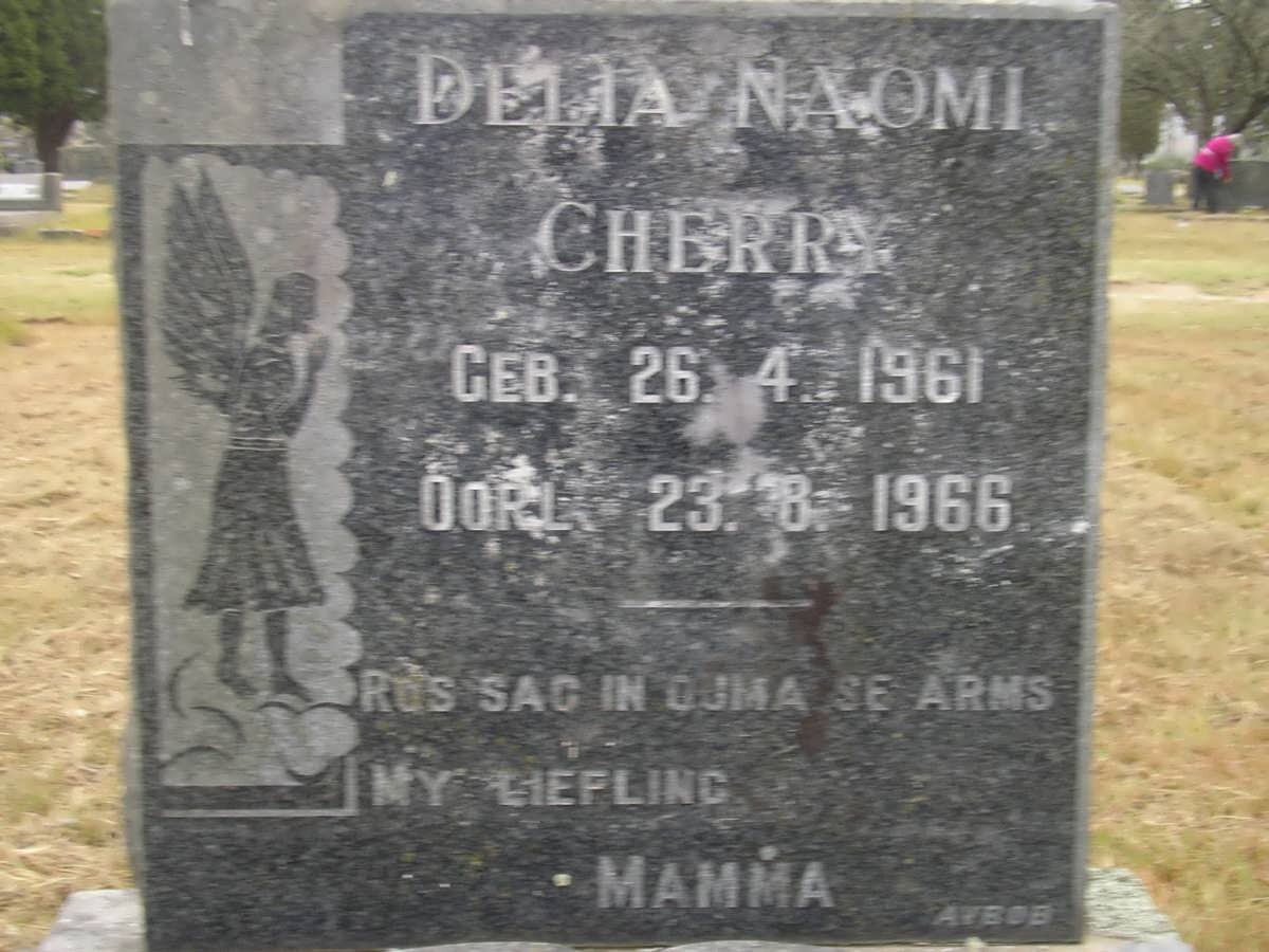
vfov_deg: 24.4
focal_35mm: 60
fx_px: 2200
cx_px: 634
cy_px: 476
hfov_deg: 32.2
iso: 50
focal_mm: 9.2
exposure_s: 1/80
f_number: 3.6
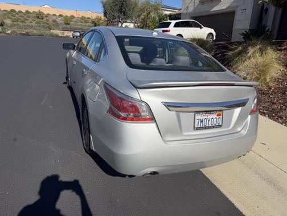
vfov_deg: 56.8
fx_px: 199
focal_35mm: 24
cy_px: 108
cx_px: 144
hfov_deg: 71.6
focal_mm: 6.76
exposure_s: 1/8130
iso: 100
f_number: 1.78
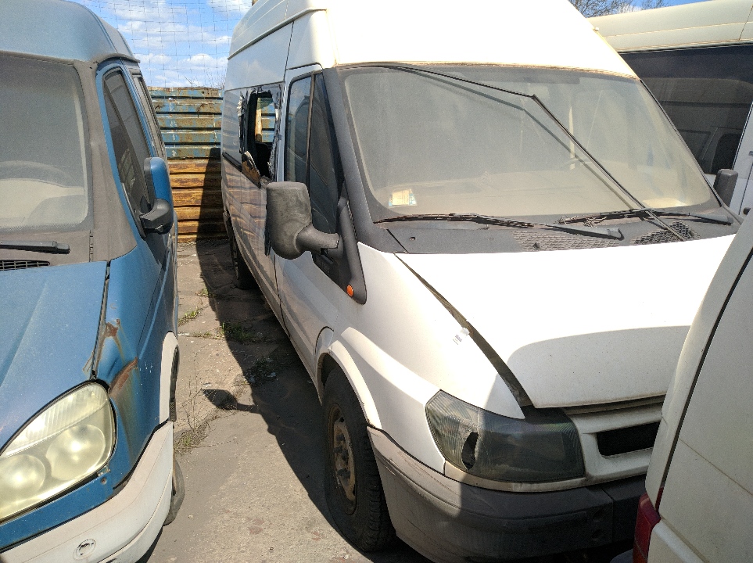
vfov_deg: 42.9
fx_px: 717
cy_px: 282
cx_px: 376
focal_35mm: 33
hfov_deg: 55.4
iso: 100
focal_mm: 3.83
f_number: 2.2
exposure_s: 1/1733
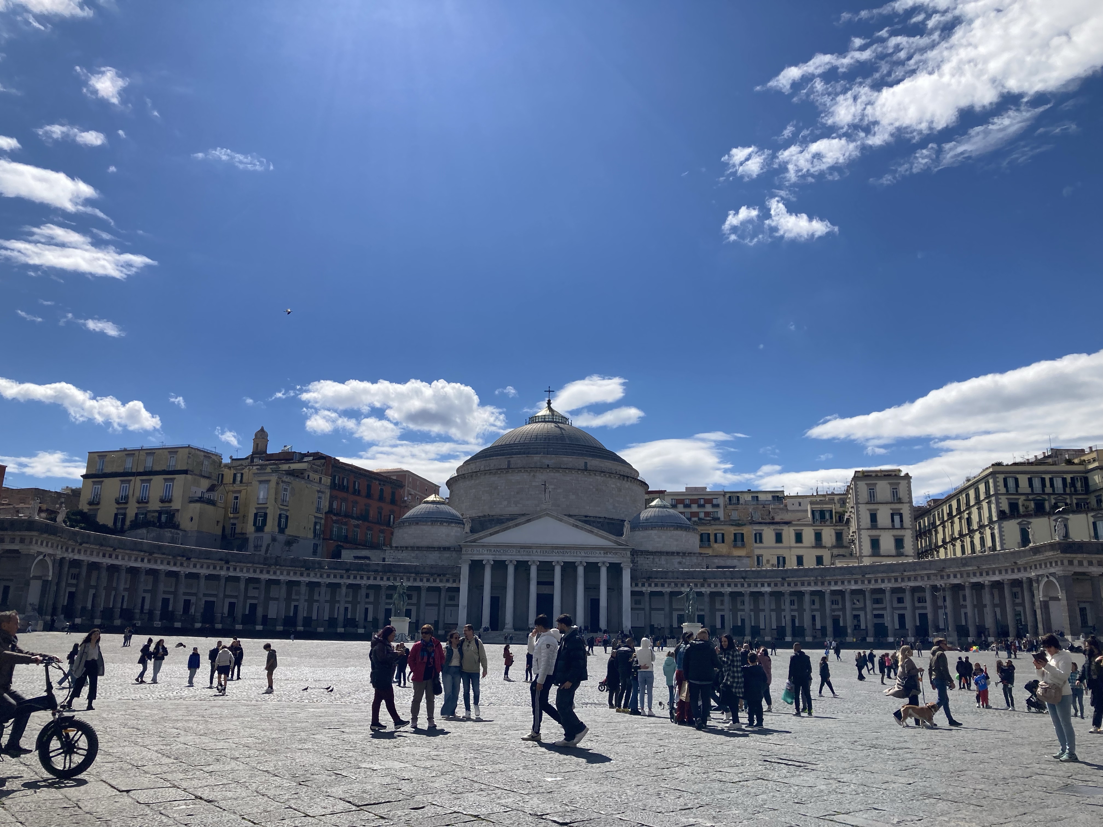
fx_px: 892
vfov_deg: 49.7
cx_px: 552
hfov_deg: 63.4
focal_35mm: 28
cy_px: 414
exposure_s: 1/5348
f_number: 1.8
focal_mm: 3.99
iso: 25
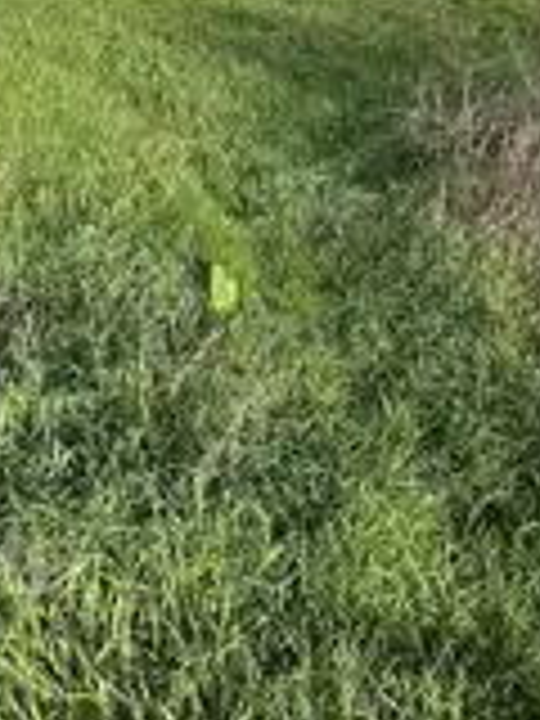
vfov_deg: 47.6
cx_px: 176
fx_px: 728
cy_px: 81
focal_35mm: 35
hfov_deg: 40.2
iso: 40
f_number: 2.2
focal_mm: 2.22
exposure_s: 1/1072
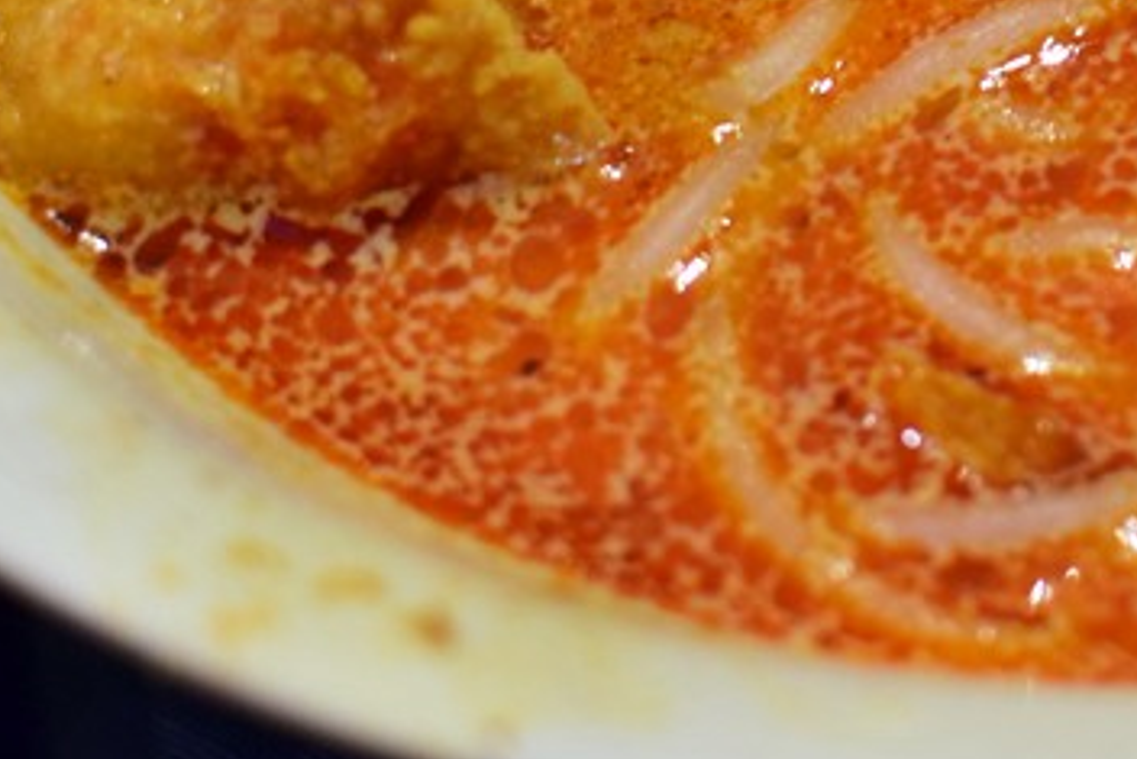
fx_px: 5295
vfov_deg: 8.0
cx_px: 1370
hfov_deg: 12.0
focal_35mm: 168
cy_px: -433
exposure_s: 1/60
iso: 1600
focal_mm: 35
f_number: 4
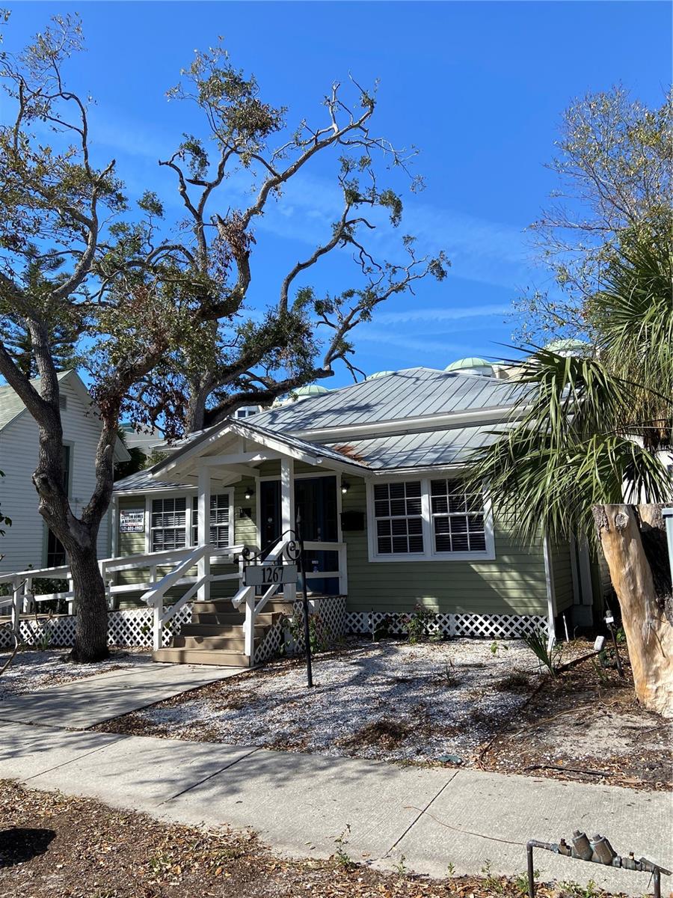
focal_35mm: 26
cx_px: 336
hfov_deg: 53.1
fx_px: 674
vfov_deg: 67.3
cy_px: 449
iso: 32
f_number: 1.8
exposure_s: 1/2183
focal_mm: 4.25
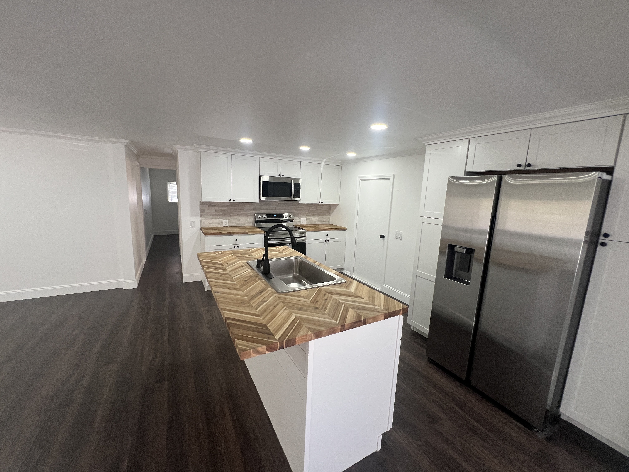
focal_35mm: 13
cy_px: 236
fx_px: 236
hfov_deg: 106.2
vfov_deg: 89.9
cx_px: 314
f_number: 1.8
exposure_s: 1/99
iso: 125
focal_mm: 1.57
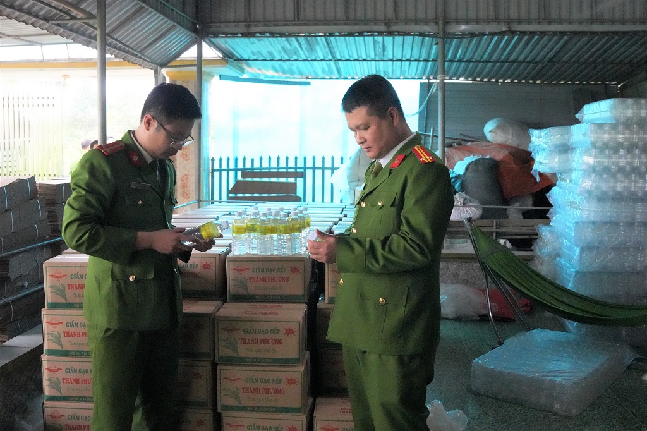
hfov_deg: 53.1
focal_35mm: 36
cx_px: 324
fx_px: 647
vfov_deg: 36.8
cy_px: 216
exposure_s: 1/2000
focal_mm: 24
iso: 12800
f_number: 4
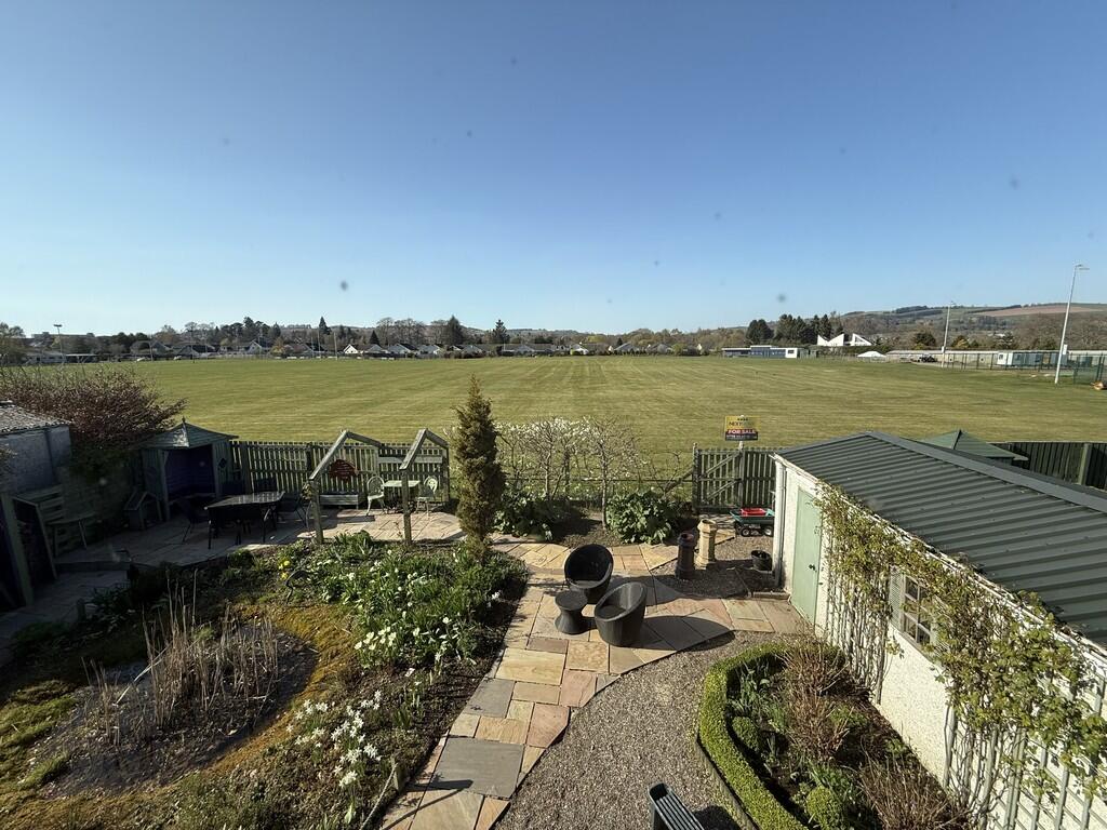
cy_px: 415
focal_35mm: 14
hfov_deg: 102.1
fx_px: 448
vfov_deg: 85.7
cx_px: 554
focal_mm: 2.22
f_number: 2.2
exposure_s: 1/1235
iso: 50
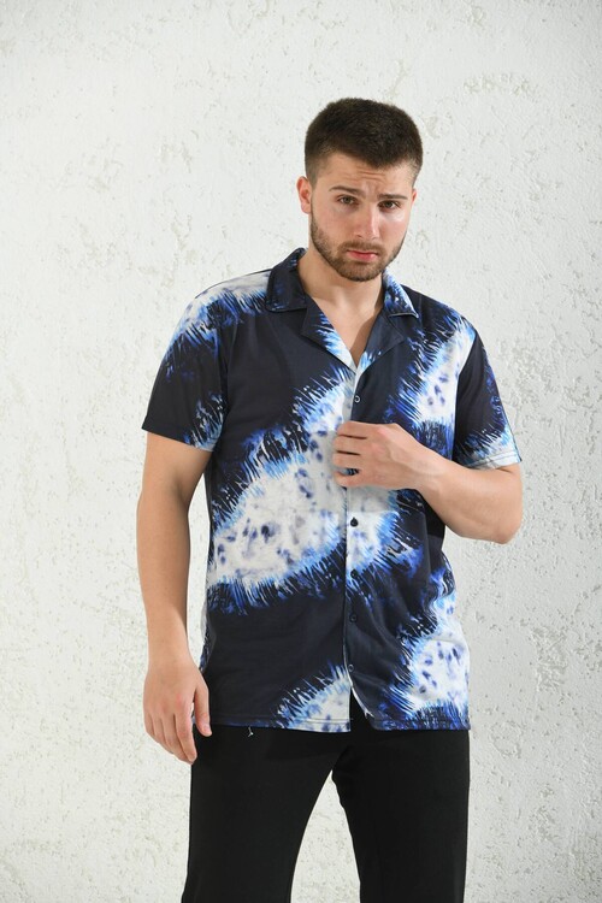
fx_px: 4013
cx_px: 301
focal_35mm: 160
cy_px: 452
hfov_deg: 8.6
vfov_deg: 12.8
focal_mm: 160
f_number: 7.1
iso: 100
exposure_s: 1/160
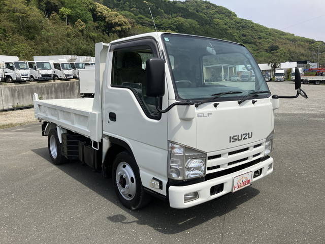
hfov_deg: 63.4
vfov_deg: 49.7
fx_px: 263
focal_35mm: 28
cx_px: 162
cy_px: 122
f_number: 1.8
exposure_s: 1/2315
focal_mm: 3.99
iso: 32
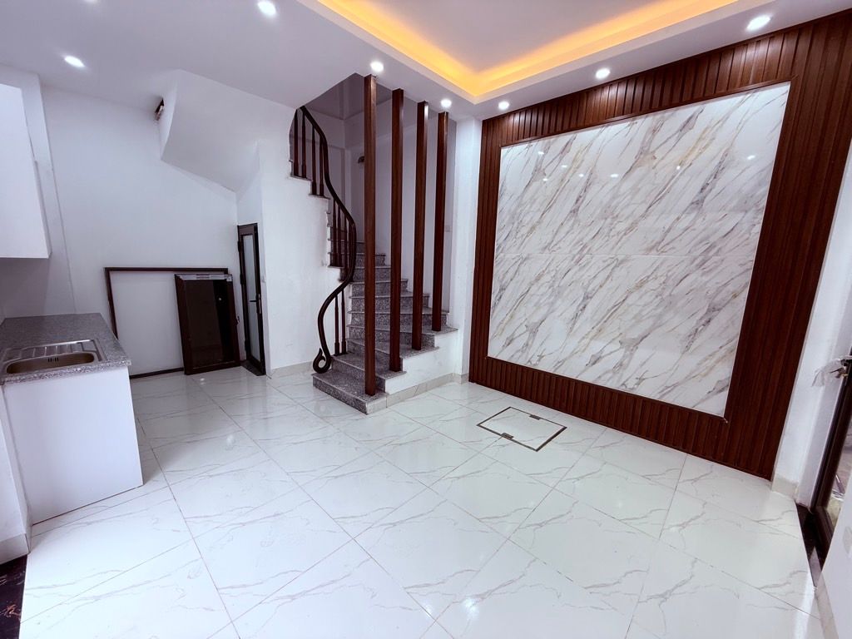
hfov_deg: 102.1
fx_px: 345
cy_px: 320
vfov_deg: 85.7
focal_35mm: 14
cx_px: 426
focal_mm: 2.22
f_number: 2.2
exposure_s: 1/100
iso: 80
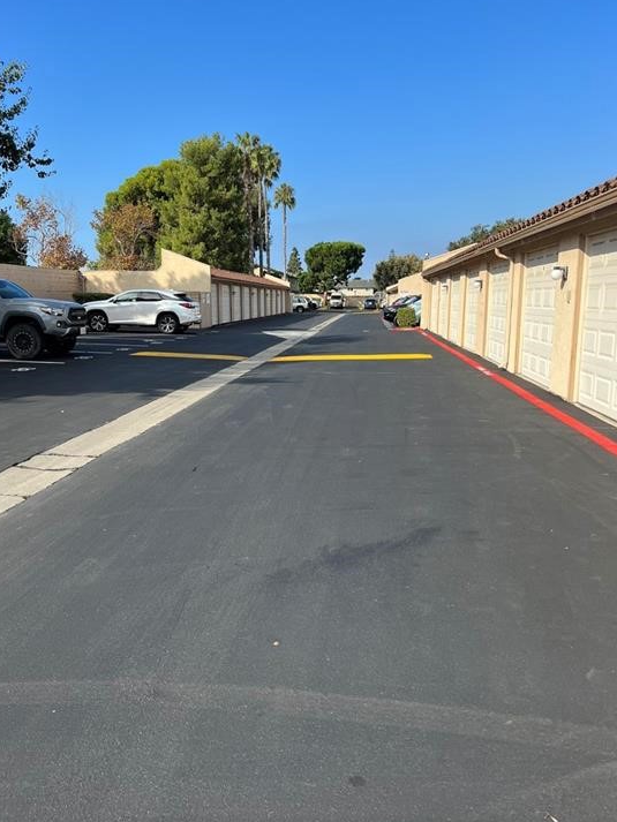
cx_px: 303
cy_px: 408
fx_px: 665
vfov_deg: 63.4
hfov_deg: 49.8
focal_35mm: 28
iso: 50
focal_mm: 5.7
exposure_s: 1/2762
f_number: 1.5
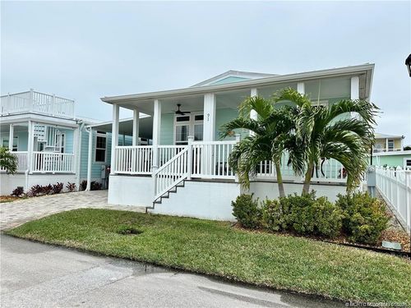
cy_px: 154
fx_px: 285
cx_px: 206
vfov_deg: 56.8
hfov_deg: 71.6
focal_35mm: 24
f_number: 1.78
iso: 80
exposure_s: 1/3356
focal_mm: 6.86
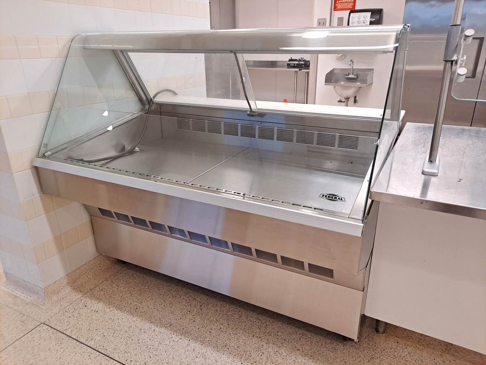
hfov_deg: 69.4
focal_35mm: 25
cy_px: 182
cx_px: 243
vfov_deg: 54.9
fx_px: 351
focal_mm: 4.6
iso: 100
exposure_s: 1/60
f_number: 2
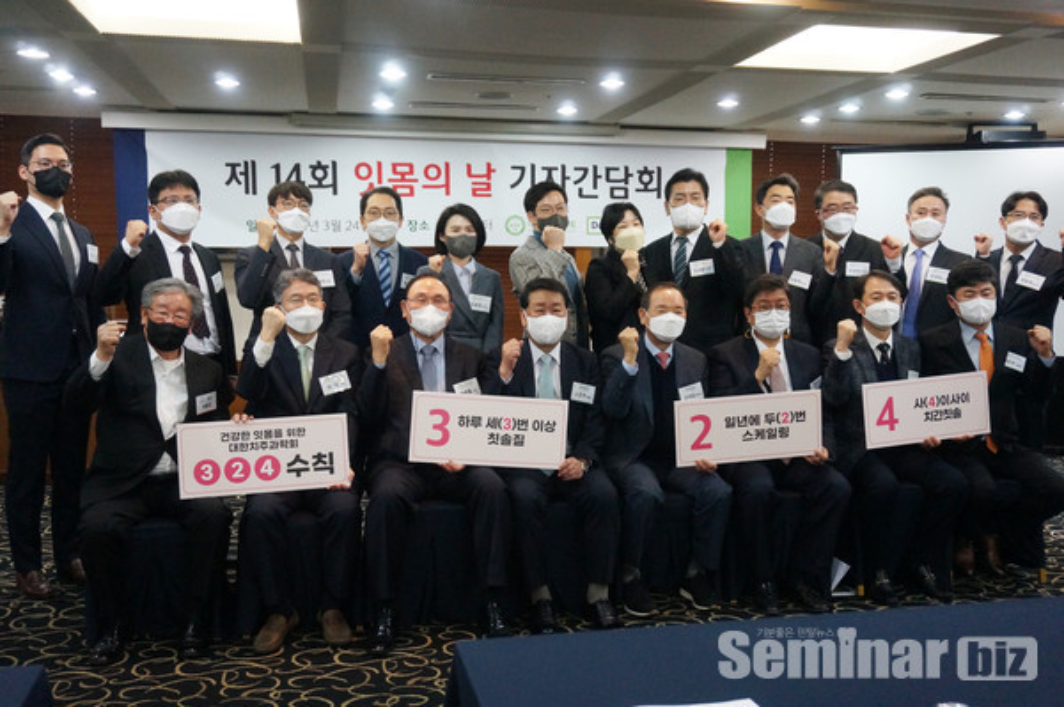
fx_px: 1019
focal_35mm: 34
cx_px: 532
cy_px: 354
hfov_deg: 55.1
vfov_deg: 38.3
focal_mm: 23
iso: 2500
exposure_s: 1/160
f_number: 4
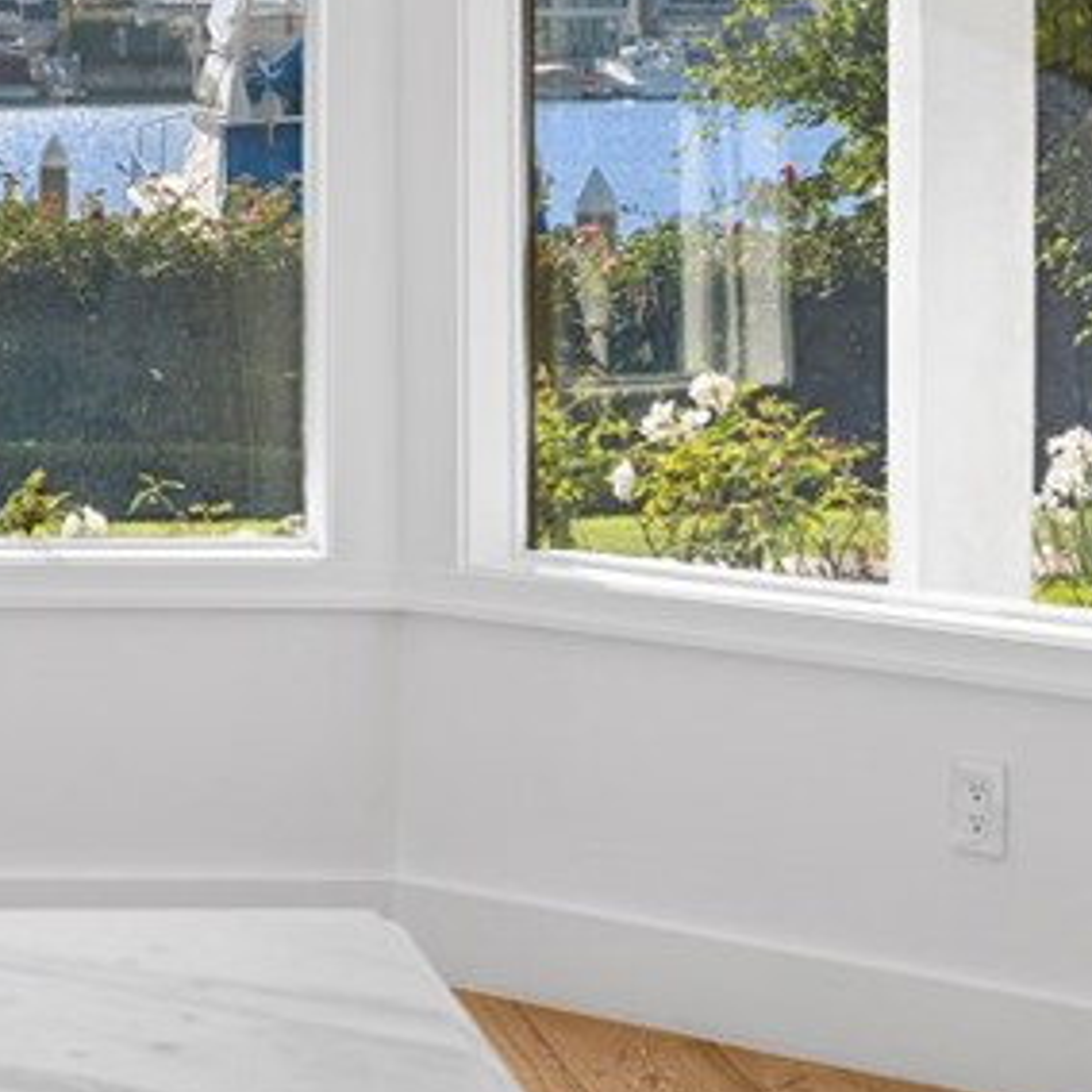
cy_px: -6
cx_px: -261
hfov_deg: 15.6
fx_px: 3819
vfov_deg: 16.0
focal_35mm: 107
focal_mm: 35
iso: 100
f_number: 9
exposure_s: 1/200
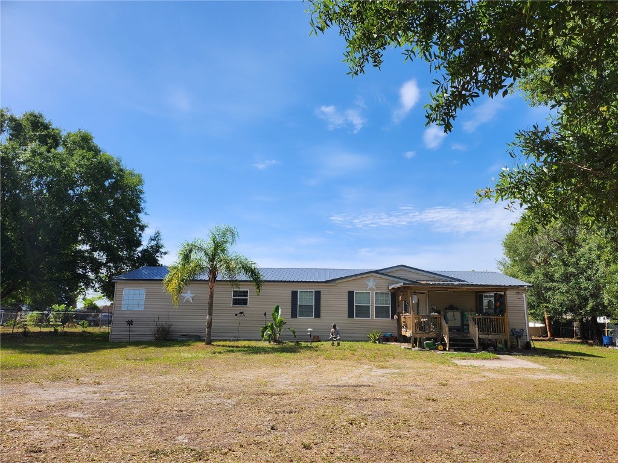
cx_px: 309
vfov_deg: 56.8
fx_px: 428
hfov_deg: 71.6
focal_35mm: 24
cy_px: 232
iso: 50
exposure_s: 1/3075
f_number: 1.8
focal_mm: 5
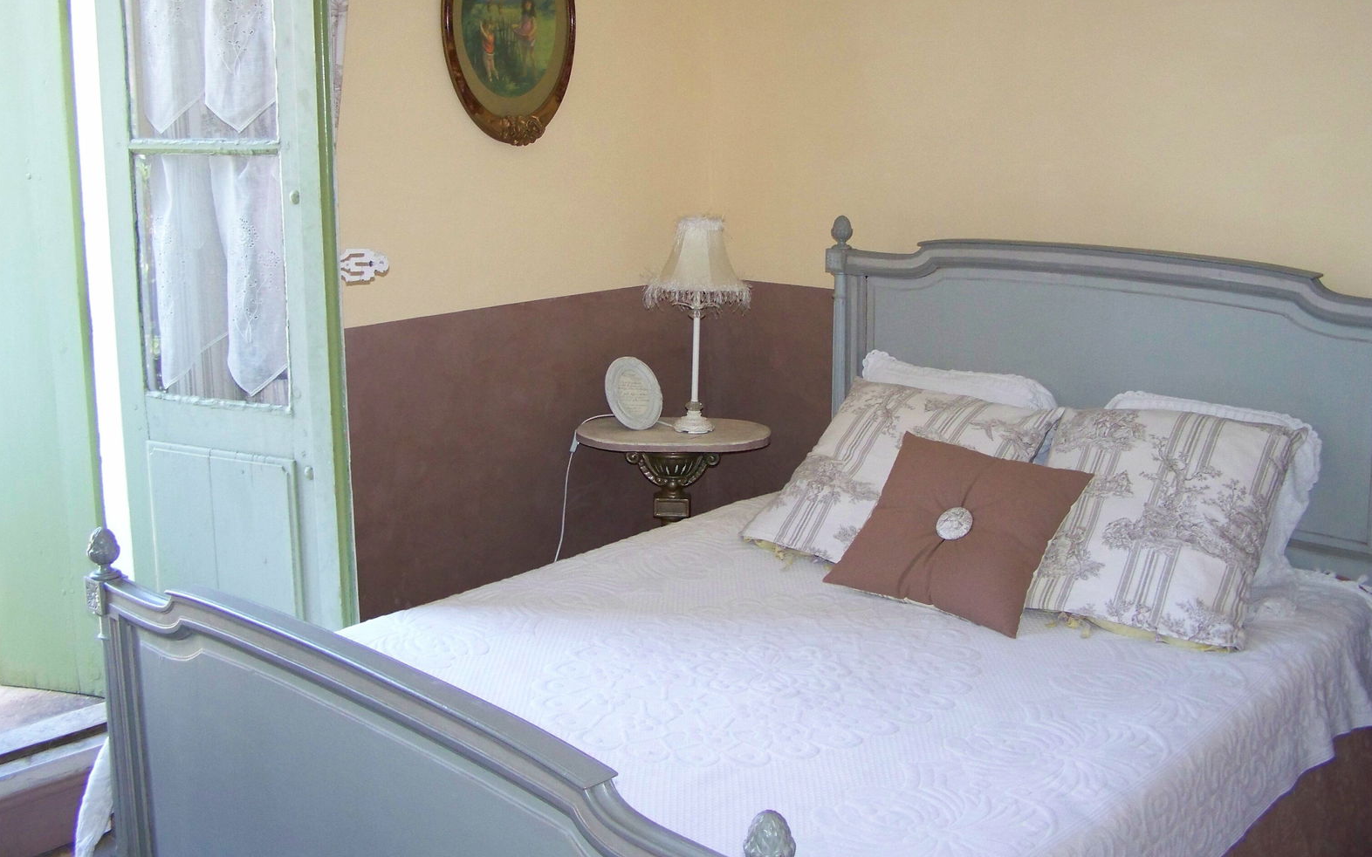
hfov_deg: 48.2
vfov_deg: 31.1
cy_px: 340
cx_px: 695
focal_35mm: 41
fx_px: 1533
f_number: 2.8
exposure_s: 1/60
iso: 200
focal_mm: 6.3
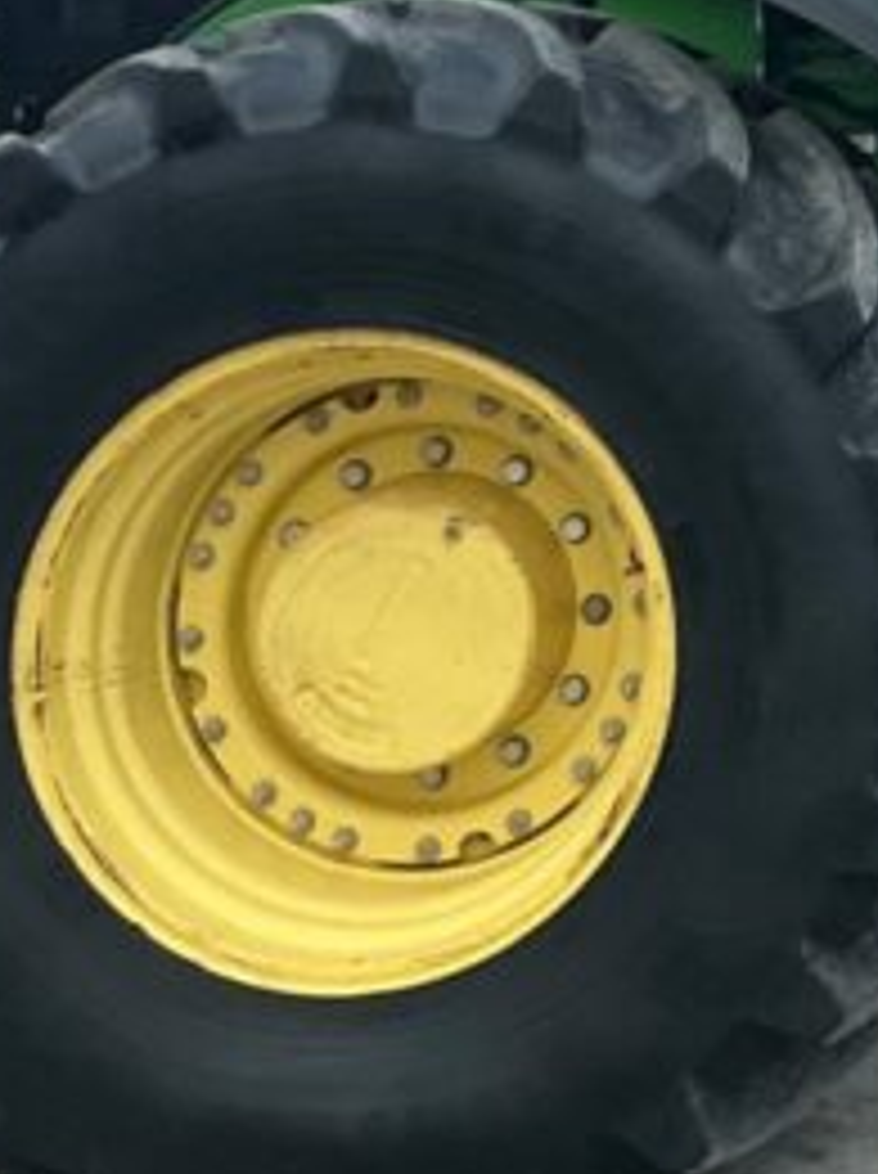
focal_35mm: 110
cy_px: -234
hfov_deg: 12.1
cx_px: 1666
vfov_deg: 17.1
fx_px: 3729
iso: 40
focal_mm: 3
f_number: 1.8
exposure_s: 1/122
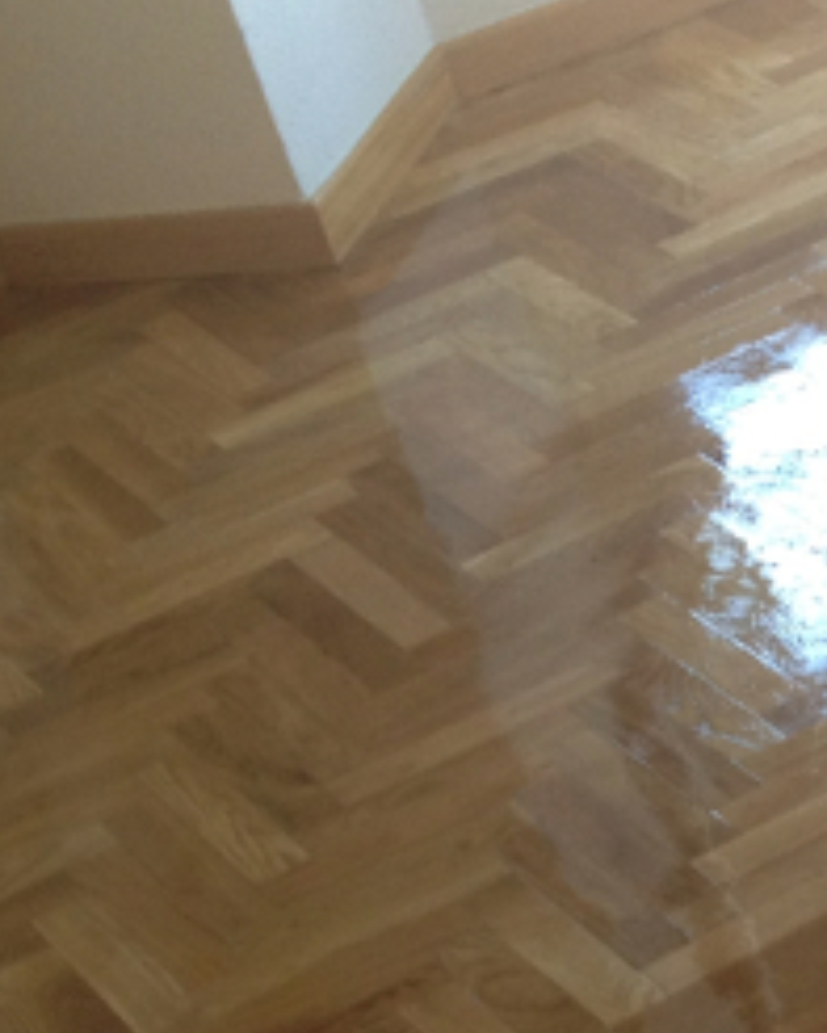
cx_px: 1549
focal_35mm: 125
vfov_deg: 15.1
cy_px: 1090
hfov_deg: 11.4
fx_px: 3822
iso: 64
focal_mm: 4.28
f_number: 2.4
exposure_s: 1/30
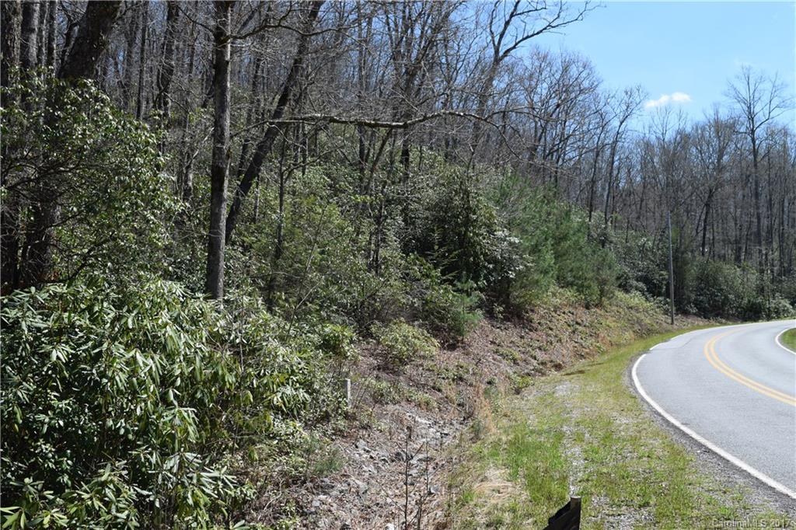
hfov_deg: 49.6
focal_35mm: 39
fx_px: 862
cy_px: 265
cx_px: 398
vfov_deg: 34.2
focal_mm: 26
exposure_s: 1/320
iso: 200
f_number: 9
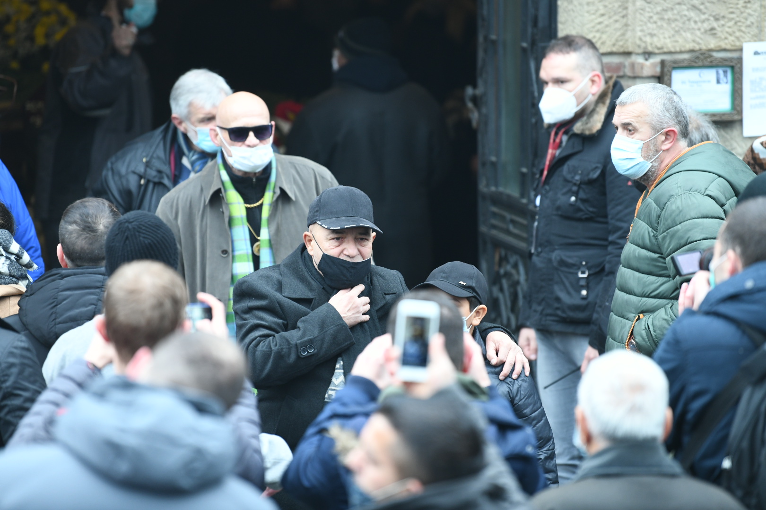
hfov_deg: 10.3
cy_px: 255
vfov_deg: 6.9
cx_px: 383
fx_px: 4255
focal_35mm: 200
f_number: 3.5
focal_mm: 200
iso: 1250
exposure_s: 1/160
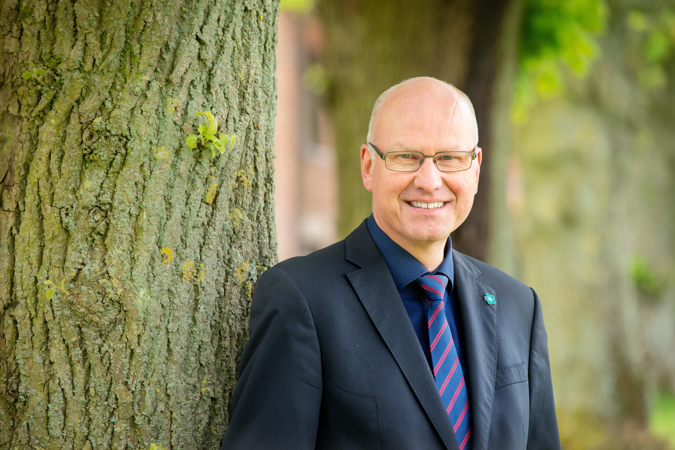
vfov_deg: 7.4
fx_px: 3470
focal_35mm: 185
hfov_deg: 11.1
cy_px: 225
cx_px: 338
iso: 1000
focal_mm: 185
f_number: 5
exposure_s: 1/250
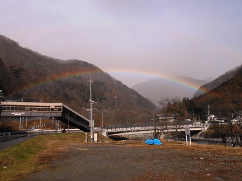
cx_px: 121
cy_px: 90
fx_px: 182
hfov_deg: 67.3
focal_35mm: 26
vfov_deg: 53.1
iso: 80
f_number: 3.2
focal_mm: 4.6
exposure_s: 1/1600
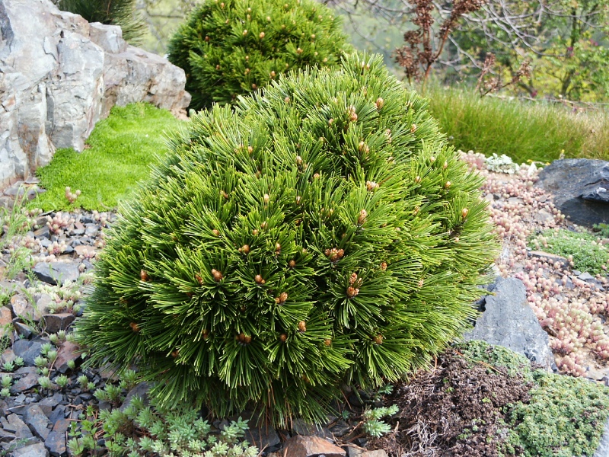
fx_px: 1372
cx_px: 304
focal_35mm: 78
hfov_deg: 25.0
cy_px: 228
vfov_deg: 18.9
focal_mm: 15.48
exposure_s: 1/180
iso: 64
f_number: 3.6
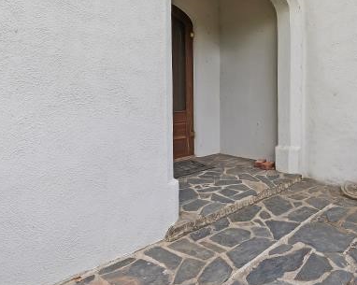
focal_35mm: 26
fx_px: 275
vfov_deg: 53.9
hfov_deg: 61.8
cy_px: 98
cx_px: 274
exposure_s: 1/320
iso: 500
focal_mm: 14
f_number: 11
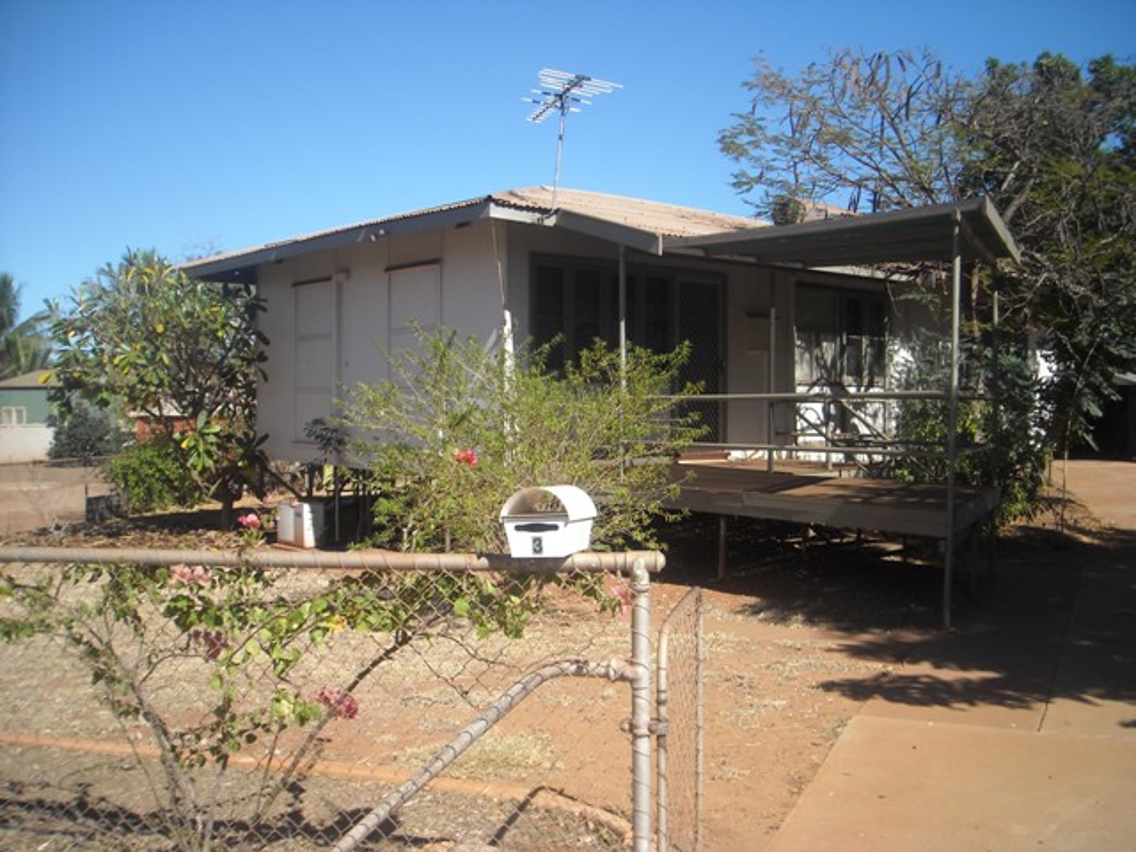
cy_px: 426
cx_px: 568
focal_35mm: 35
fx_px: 1149
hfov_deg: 52.6
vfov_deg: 40.7
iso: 64
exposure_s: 1/239
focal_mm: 5.7
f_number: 5.6
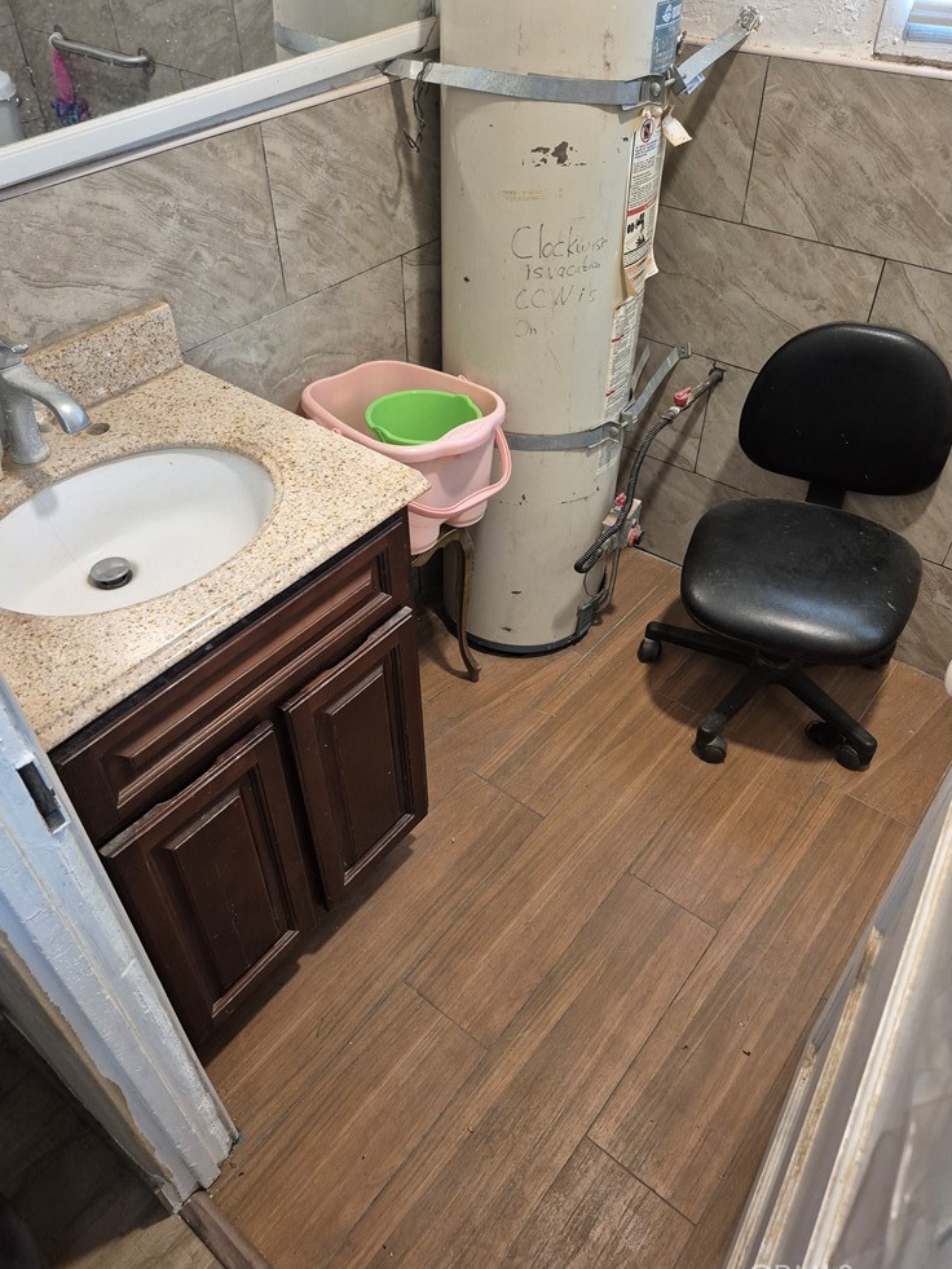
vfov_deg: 71.6
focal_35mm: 24
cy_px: 633
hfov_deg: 56.8
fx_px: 880
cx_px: 458
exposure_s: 1/60
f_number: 1.8
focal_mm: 5.4
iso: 640
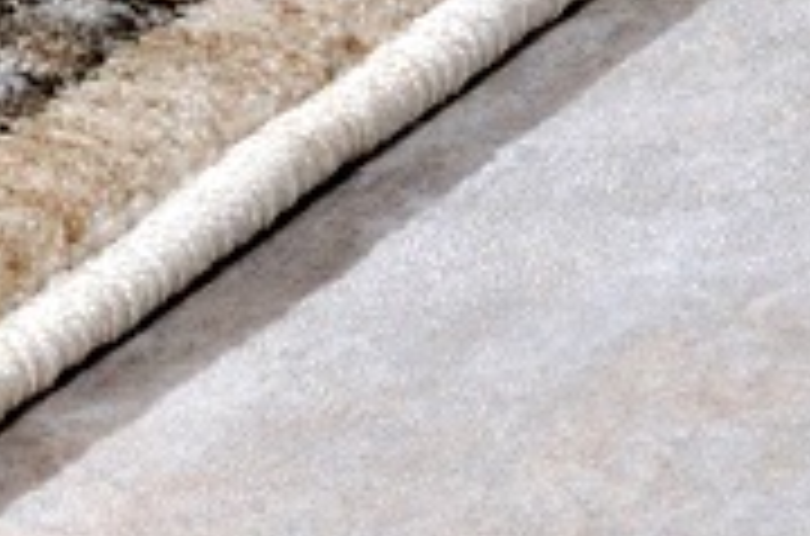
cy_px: -613
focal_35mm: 758
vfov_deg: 1.8
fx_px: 17010
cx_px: -1354
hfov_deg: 2.7
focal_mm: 70
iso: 500
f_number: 29
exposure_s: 1/200
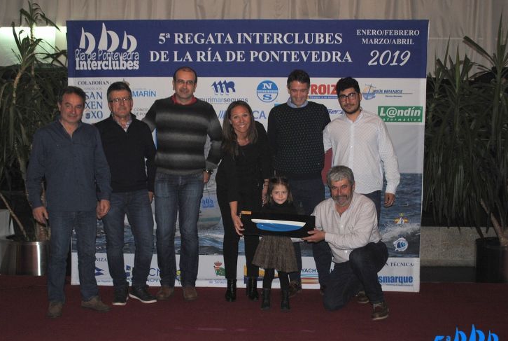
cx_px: 230
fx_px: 608
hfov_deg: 45.3
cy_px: 187
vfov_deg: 31.3
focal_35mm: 43
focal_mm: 26
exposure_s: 1/60
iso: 200
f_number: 4.2
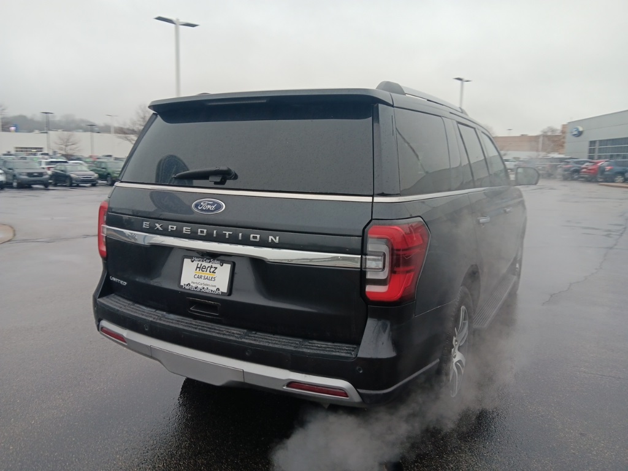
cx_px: 314
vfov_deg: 53.1
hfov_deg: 67.3
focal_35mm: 26
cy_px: 236
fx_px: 472
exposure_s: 1/100
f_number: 1.8
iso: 137
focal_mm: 3.98
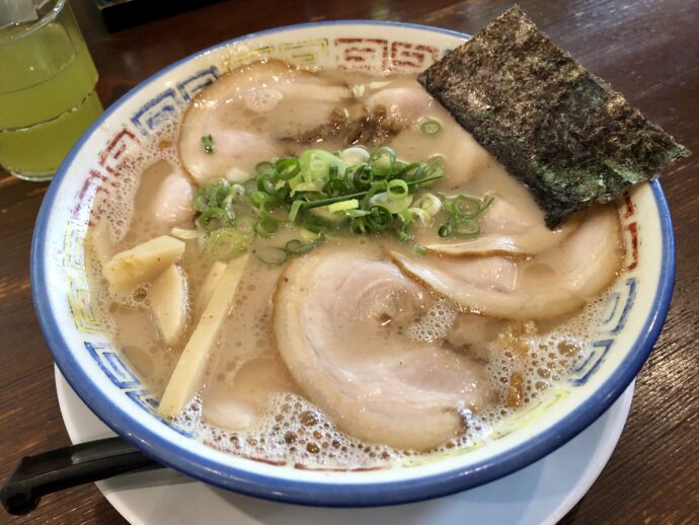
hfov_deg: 63.4
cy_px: 262
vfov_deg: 49.8
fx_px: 566
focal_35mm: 28
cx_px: 350
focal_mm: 3.99
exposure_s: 1/13
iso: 100
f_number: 1.8
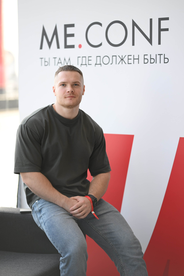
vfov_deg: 23.9
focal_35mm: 85
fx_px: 652
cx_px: 92
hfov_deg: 16.1
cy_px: 138
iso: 200
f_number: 1.8
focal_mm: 85
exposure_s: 1/400
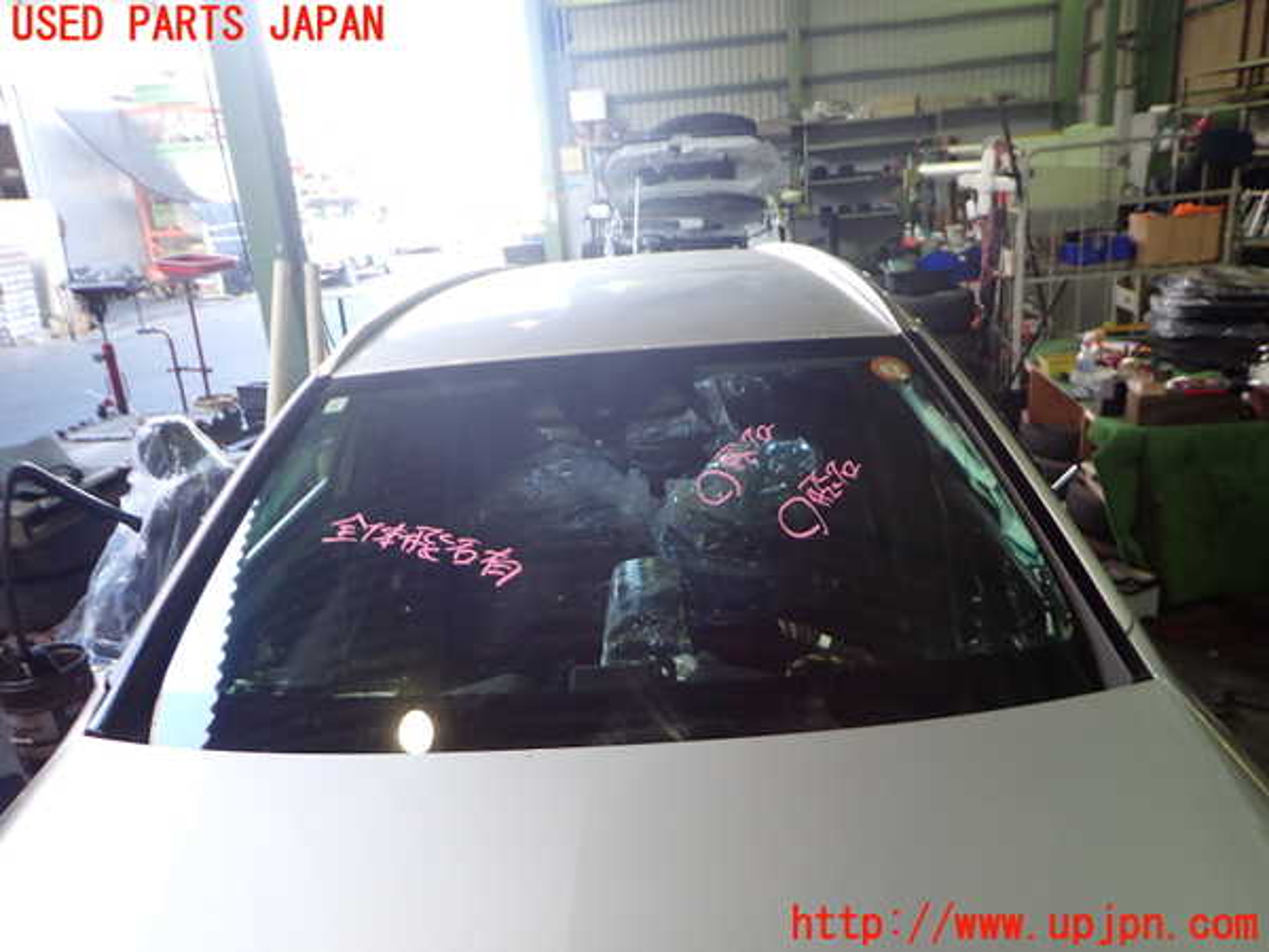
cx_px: 634
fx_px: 916
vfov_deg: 54.9
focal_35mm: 25
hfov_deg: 69.4
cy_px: 476
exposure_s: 1/60
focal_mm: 4.5
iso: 200
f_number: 2
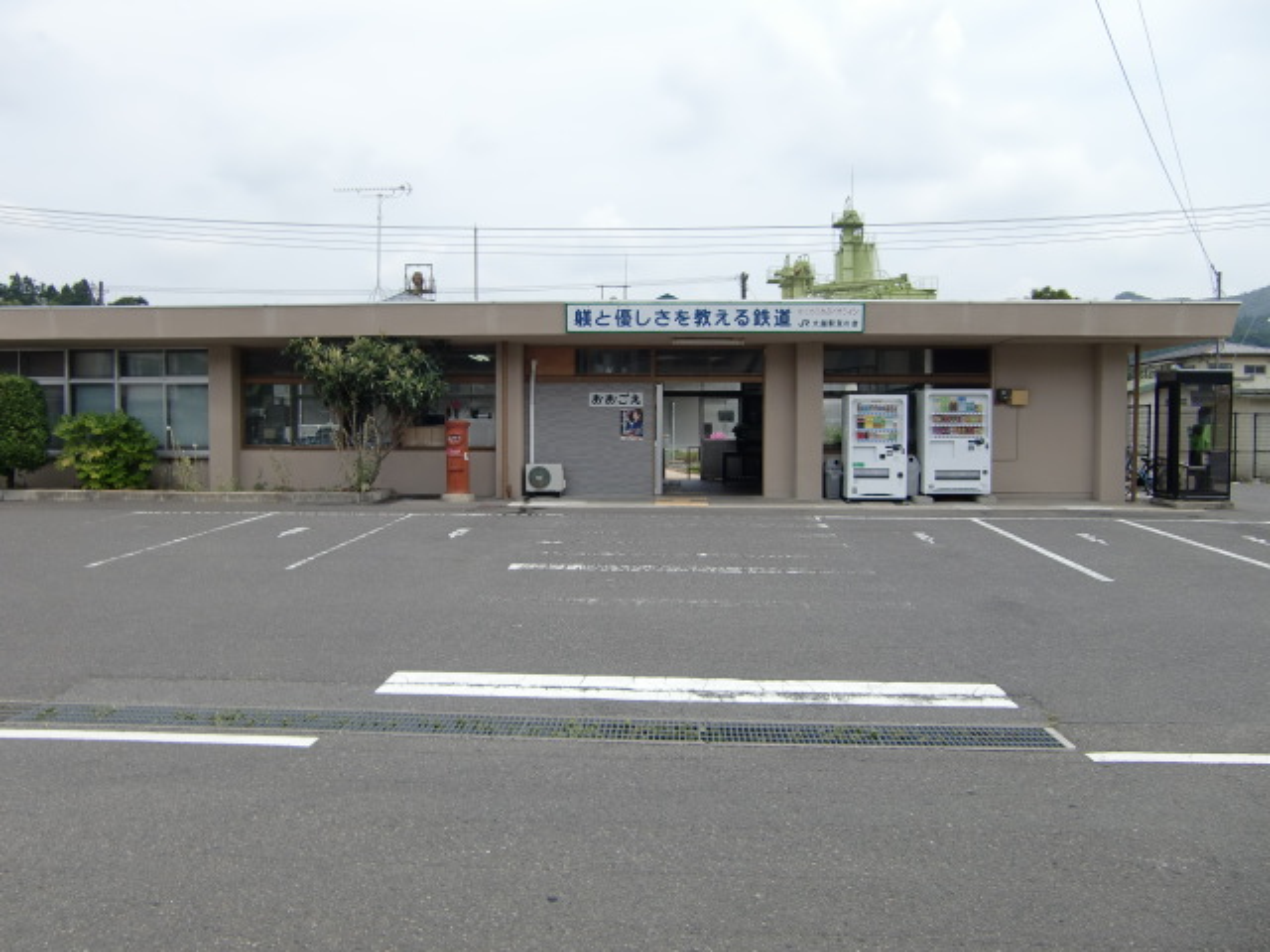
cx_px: 635
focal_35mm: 28
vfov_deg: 49.7
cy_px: 476
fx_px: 1027
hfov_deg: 63.4
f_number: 7
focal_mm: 4.9
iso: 64
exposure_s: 1/200
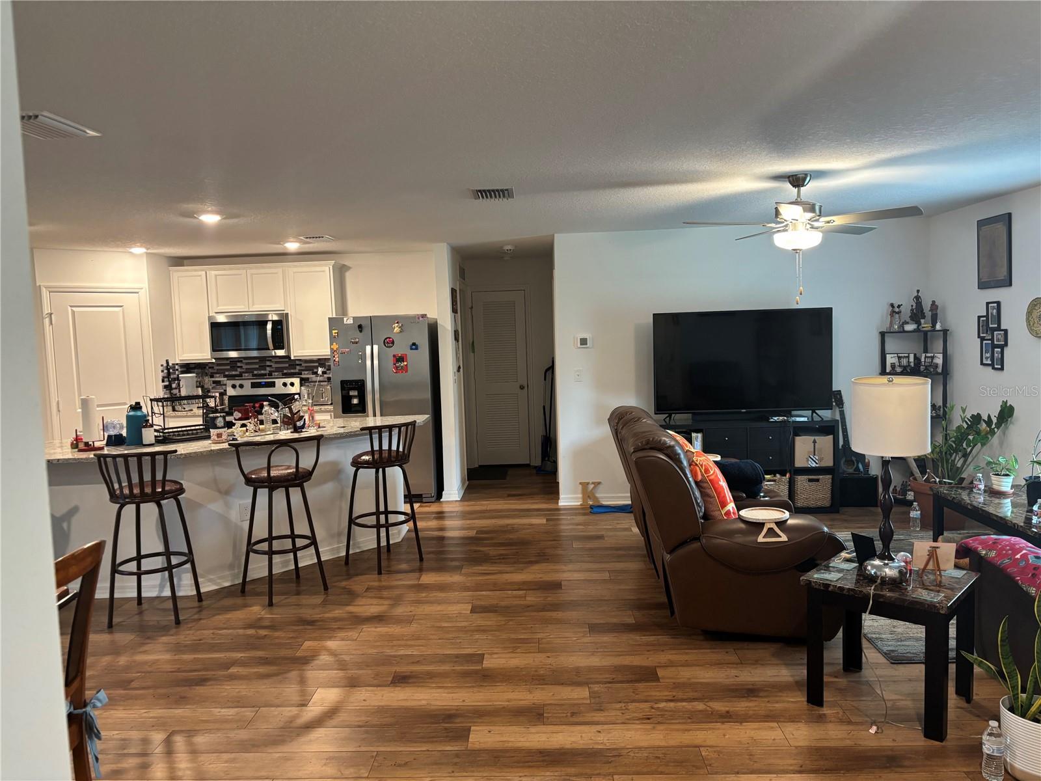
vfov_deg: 53.1
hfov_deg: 67.3
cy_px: 390
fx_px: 782
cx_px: 520
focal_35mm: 26
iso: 250
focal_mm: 5.96
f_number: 1.6
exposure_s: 1/60
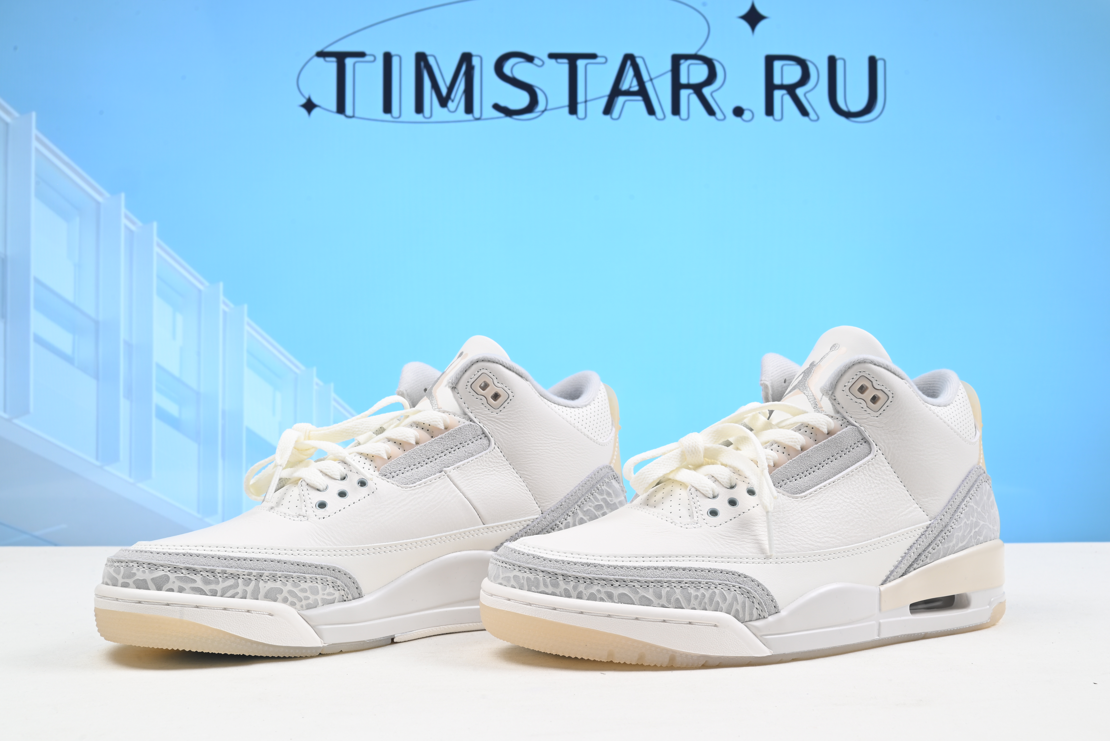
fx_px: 1234
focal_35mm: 40
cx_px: 555
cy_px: 370
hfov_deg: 48.4
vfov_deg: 33.4
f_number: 16
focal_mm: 40
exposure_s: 1/2
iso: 100
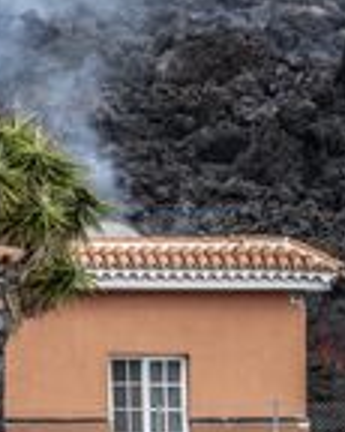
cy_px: 231
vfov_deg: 2.4
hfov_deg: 1.9
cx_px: 525
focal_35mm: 810
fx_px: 10349
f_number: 5.6
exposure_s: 1/500
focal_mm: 200
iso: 320
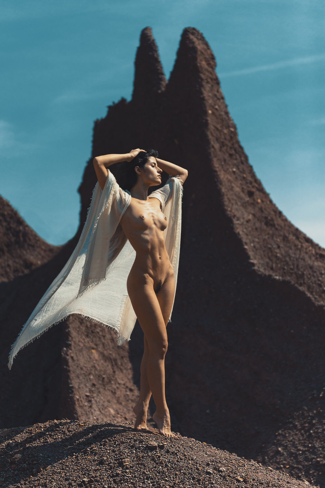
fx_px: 1826
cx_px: 162
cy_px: 244
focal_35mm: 135
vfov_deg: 15.2
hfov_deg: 10.2
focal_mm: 135
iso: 400
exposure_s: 1/5000
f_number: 4.5
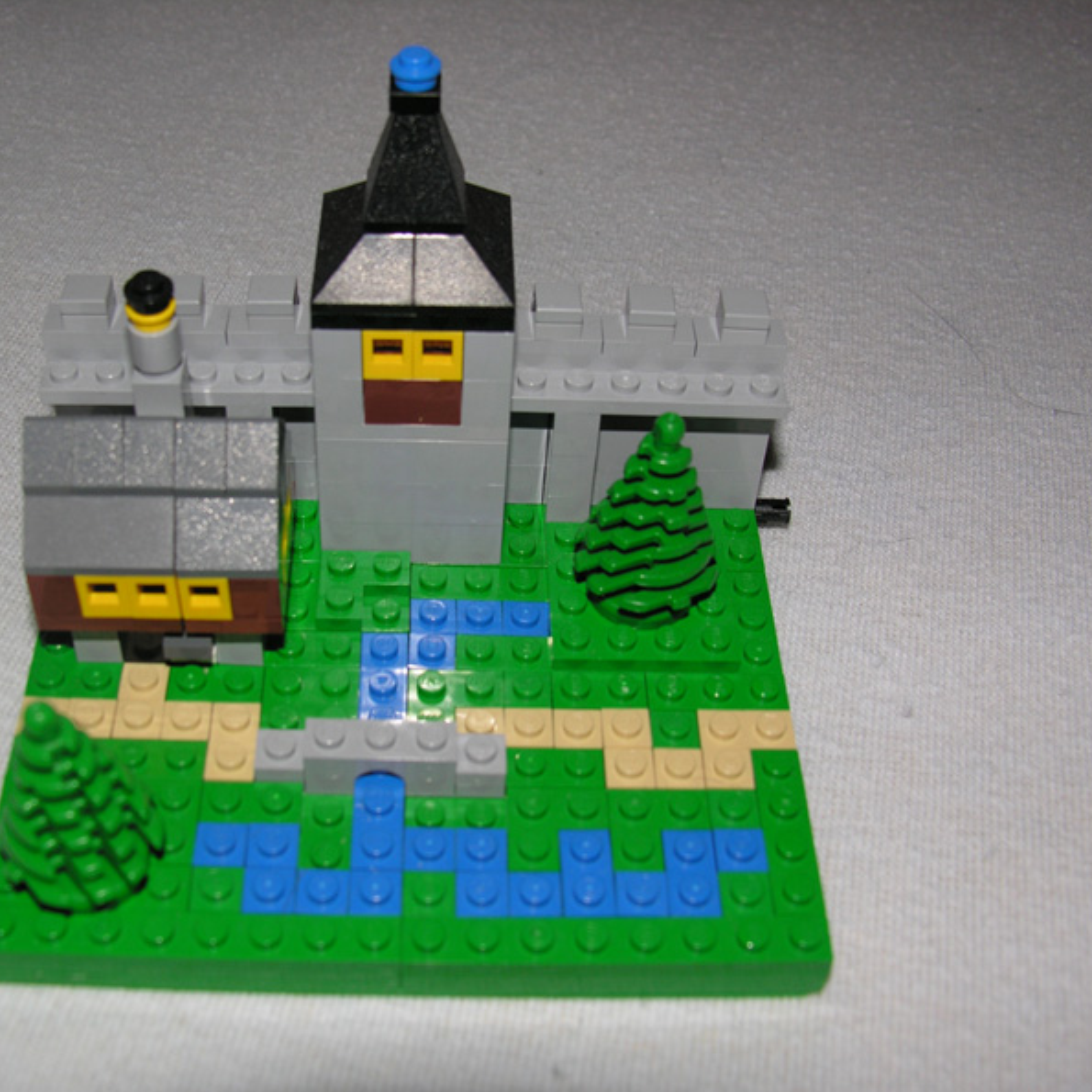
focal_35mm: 44
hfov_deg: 38.2
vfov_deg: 38.3
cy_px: 547
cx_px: 440
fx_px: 1570
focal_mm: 9.5
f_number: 2.8
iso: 50
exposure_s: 1/60.1
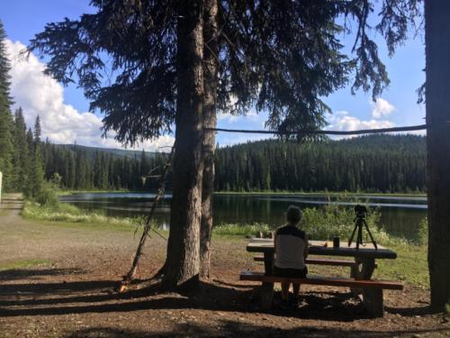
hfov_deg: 61.7
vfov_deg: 48.2
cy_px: 169
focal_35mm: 29
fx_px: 377
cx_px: 225
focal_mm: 4.15
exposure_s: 1/950
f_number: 2.2
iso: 25
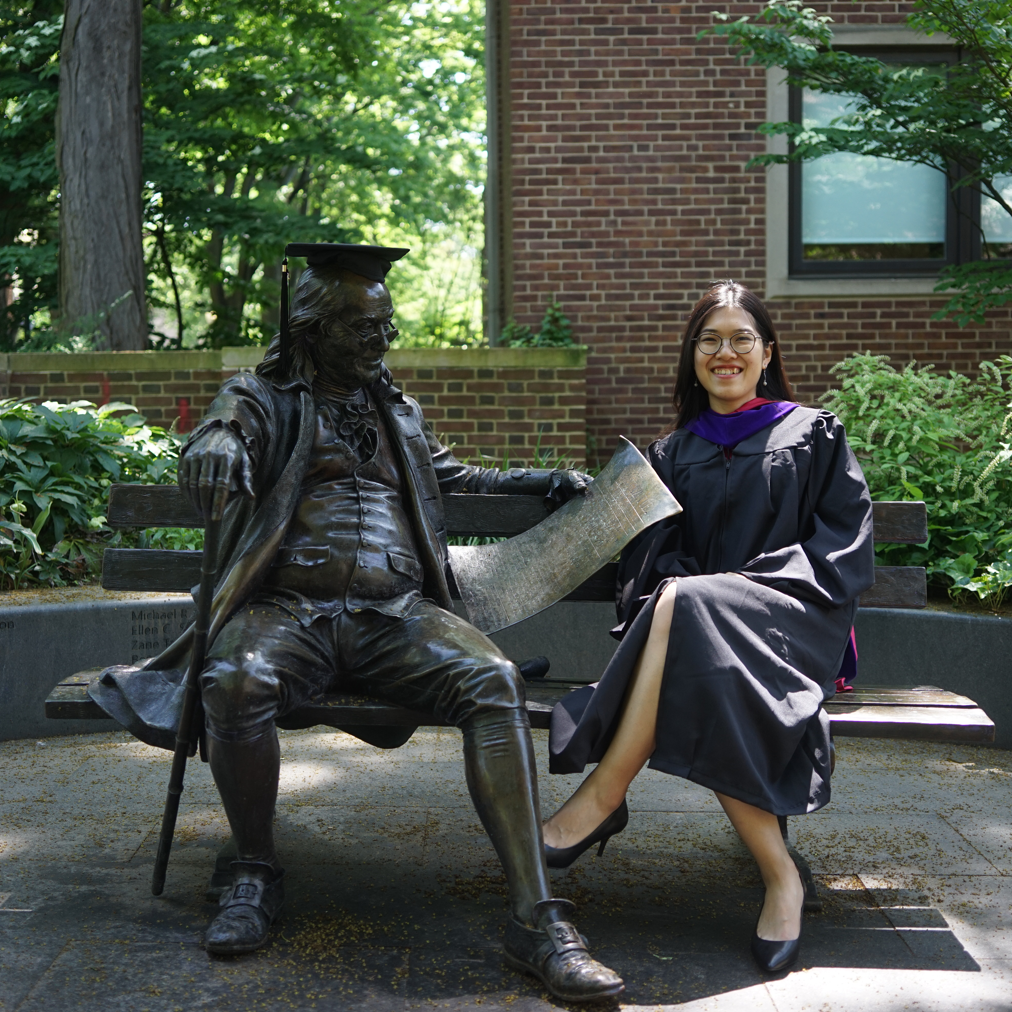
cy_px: 509
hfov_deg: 37.6
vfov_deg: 37.6
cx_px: 500
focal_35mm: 45
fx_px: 1488
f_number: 2.8
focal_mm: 35
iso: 320
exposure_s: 1/320
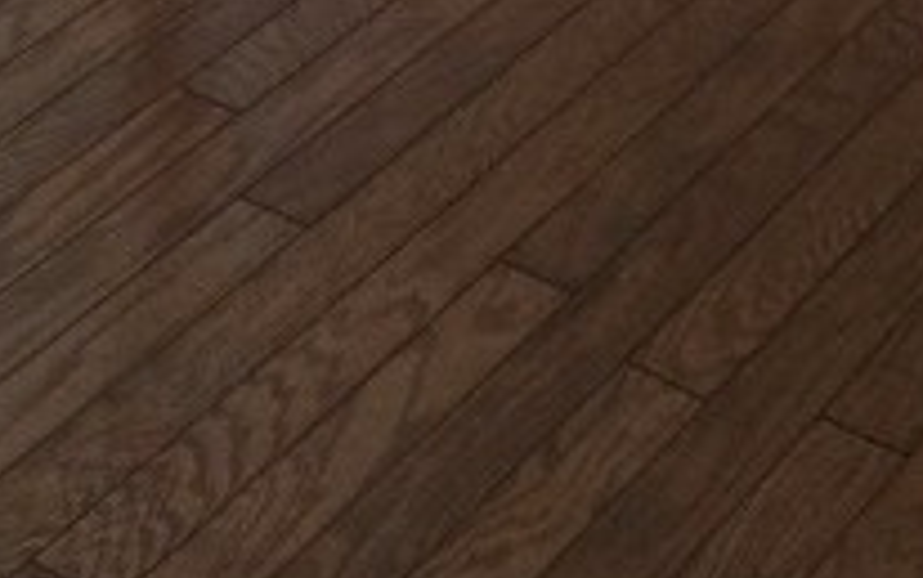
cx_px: 444
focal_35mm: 121
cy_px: -977
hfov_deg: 17.2
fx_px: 3045
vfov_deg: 9.3
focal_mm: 5.4
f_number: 1.8
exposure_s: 1/120
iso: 1000
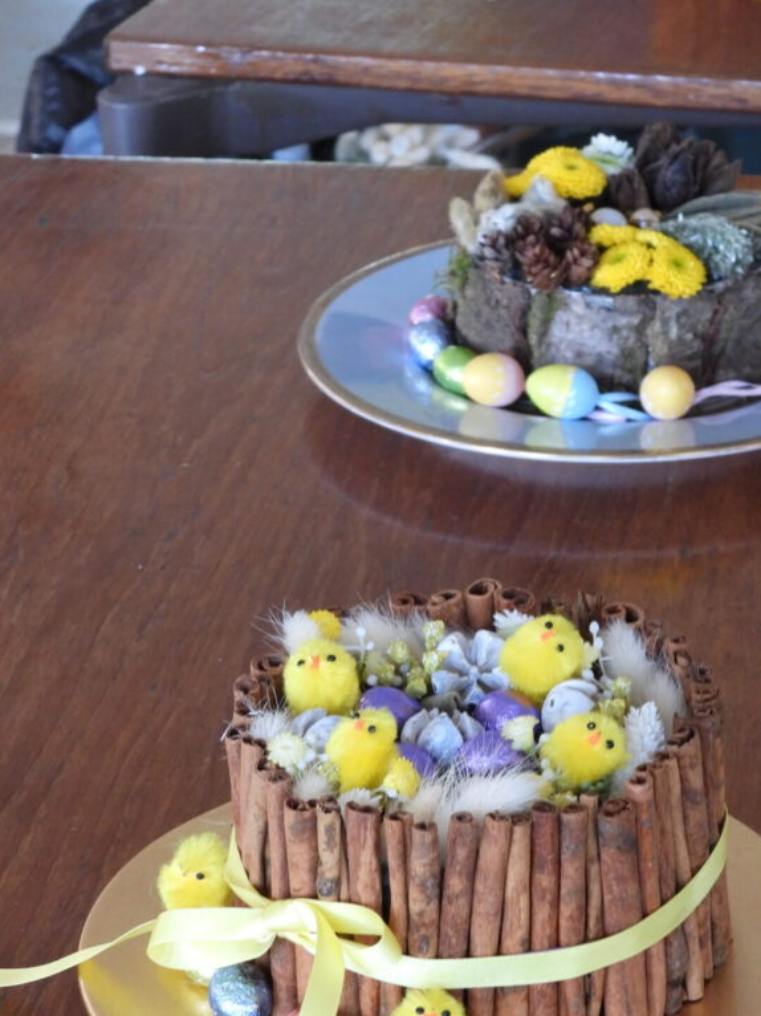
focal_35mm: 107
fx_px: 3138
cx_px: 440
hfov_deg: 13.8
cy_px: 676
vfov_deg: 18.3
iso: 400
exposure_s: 1/15
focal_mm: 14.3
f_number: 3.5
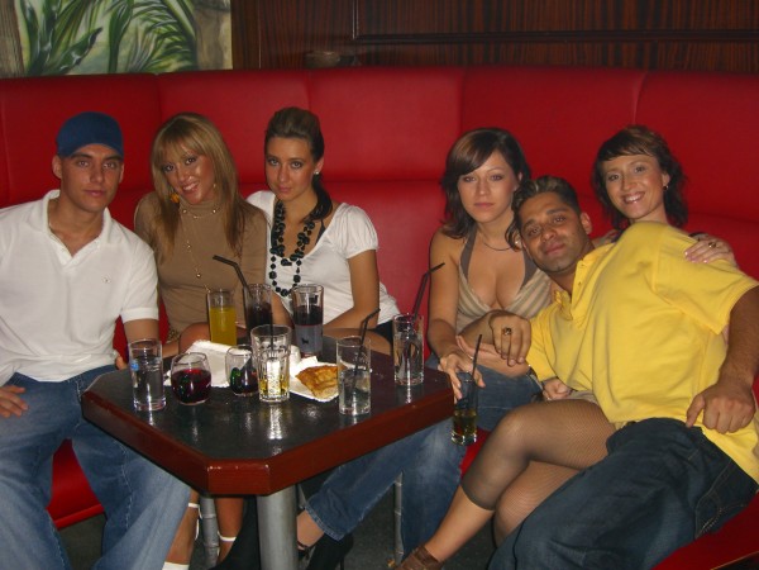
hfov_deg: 49.0
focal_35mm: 38
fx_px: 833
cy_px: 285
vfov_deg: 37.7
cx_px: 380
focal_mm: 7.9
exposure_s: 1/60
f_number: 2.8
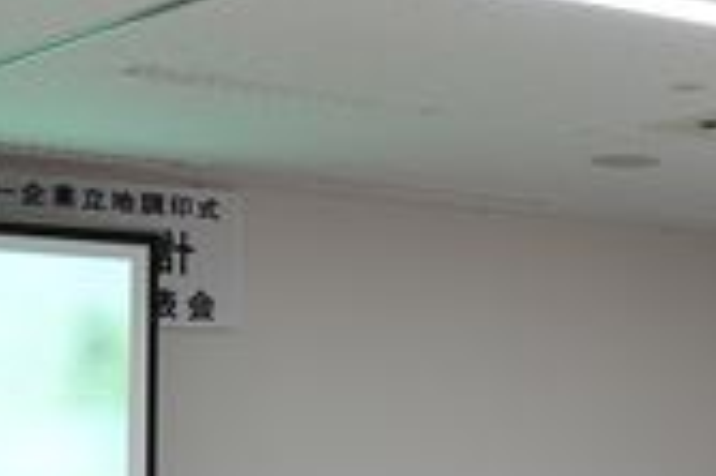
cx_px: 566
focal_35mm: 108
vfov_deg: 12.6
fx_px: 2146
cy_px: 422
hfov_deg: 18.8
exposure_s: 1/40
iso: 160
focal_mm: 13.76
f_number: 2.8
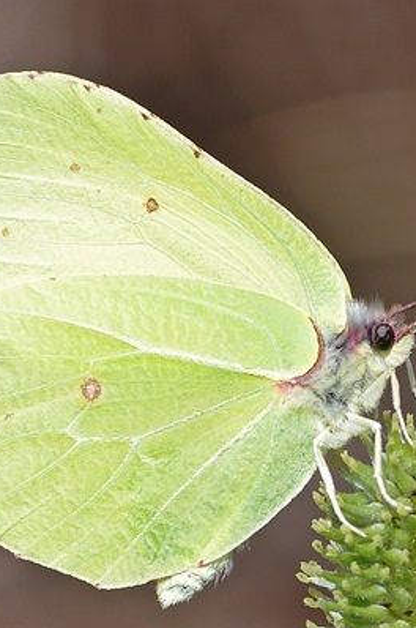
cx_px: 336
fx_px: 5896
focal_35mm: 339
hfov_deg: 4.0
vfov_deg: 6.1
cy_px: 686
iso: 200
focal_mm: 90
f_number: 6.3
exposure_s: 1/320
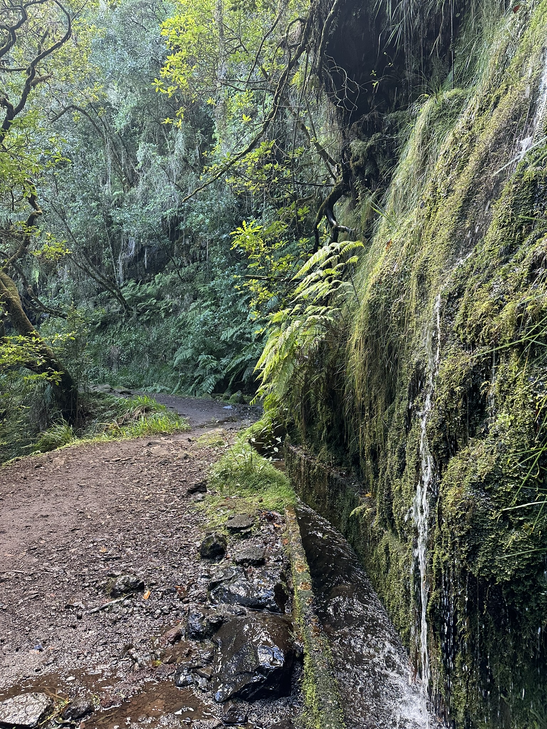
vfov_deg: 71.6
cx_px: 274
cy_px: 364
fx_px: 506
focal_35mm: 24
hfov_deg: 56.8
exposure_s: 1/77
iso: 250
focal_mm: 6.86
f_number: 1.78
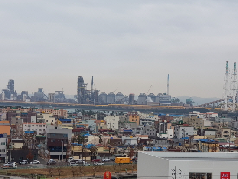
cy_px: 98
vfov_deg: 20.7
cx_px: 127
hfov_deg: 27.4
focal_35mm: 71
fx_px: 488
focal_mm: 6
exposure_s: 1/163
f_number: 2.4
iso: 25
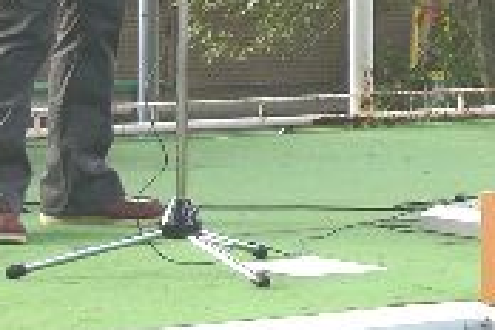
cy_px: -148
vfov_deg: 5.5
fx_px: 3410
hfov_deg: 8.1
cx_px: 728
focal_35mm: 248
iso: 50
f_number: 2.8
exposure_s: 1/80
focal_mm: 10.8
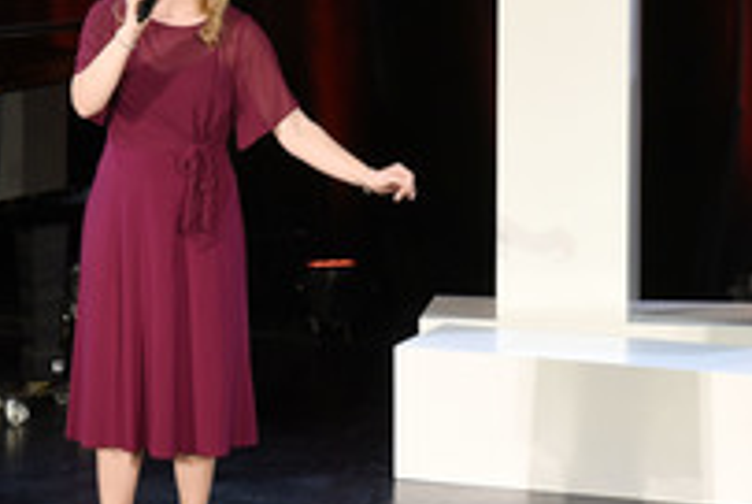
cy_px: 137
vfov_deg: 5.2
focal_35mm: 266
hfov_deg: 7.7
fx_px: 5564
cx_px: 554
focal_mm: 120
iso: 1000
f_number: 6.3
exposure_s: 1/60
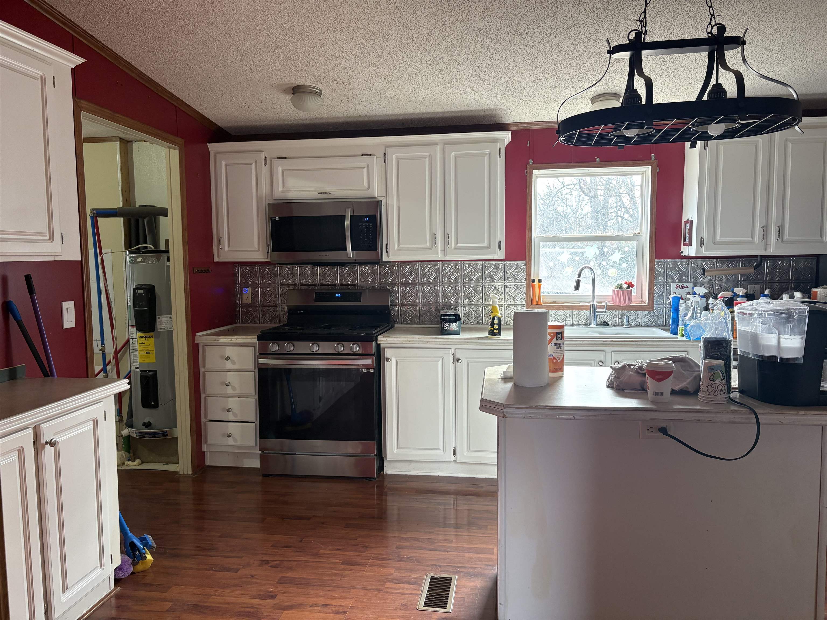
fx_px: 621
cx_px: 414
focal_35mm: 26
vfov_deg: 53.1
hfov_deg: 67.3
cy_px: 310
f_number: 1.6
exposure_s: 1/60
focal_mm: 5.96
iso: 160
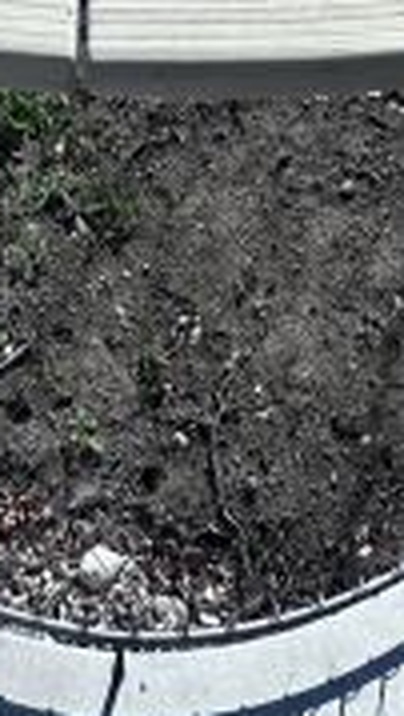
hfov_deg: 17.6
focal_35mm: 68
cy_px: -680
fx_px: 1292
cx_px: 60
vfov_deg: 19.5
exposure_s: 1/4831
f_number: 2.2
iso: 50
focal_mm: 2.22
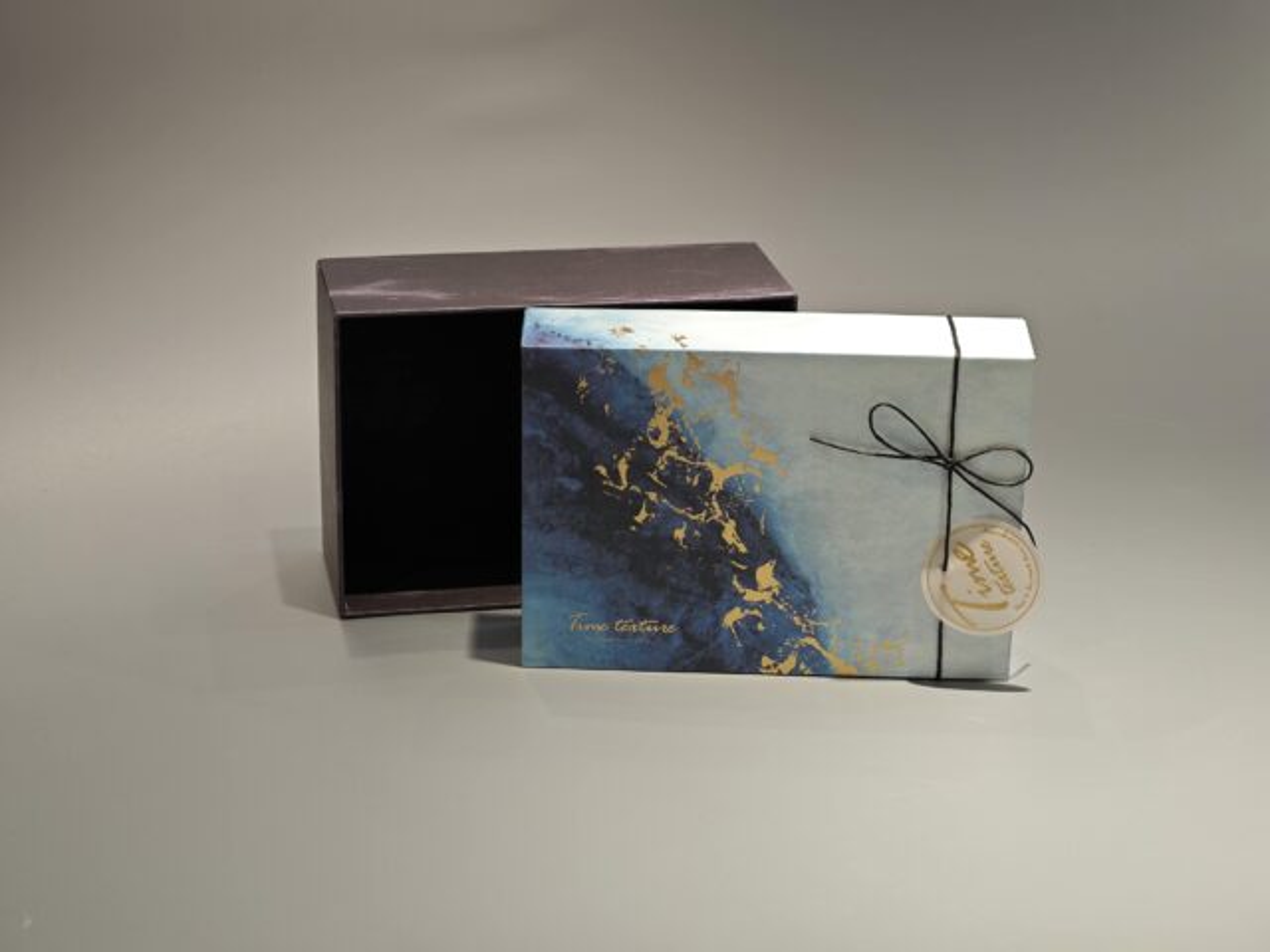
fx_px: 2752
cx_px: 635
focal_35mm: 75
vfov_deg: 19.6
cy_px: 476
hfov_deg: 26.0
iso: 125
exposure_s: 1/100
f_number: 2
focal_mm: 10.1
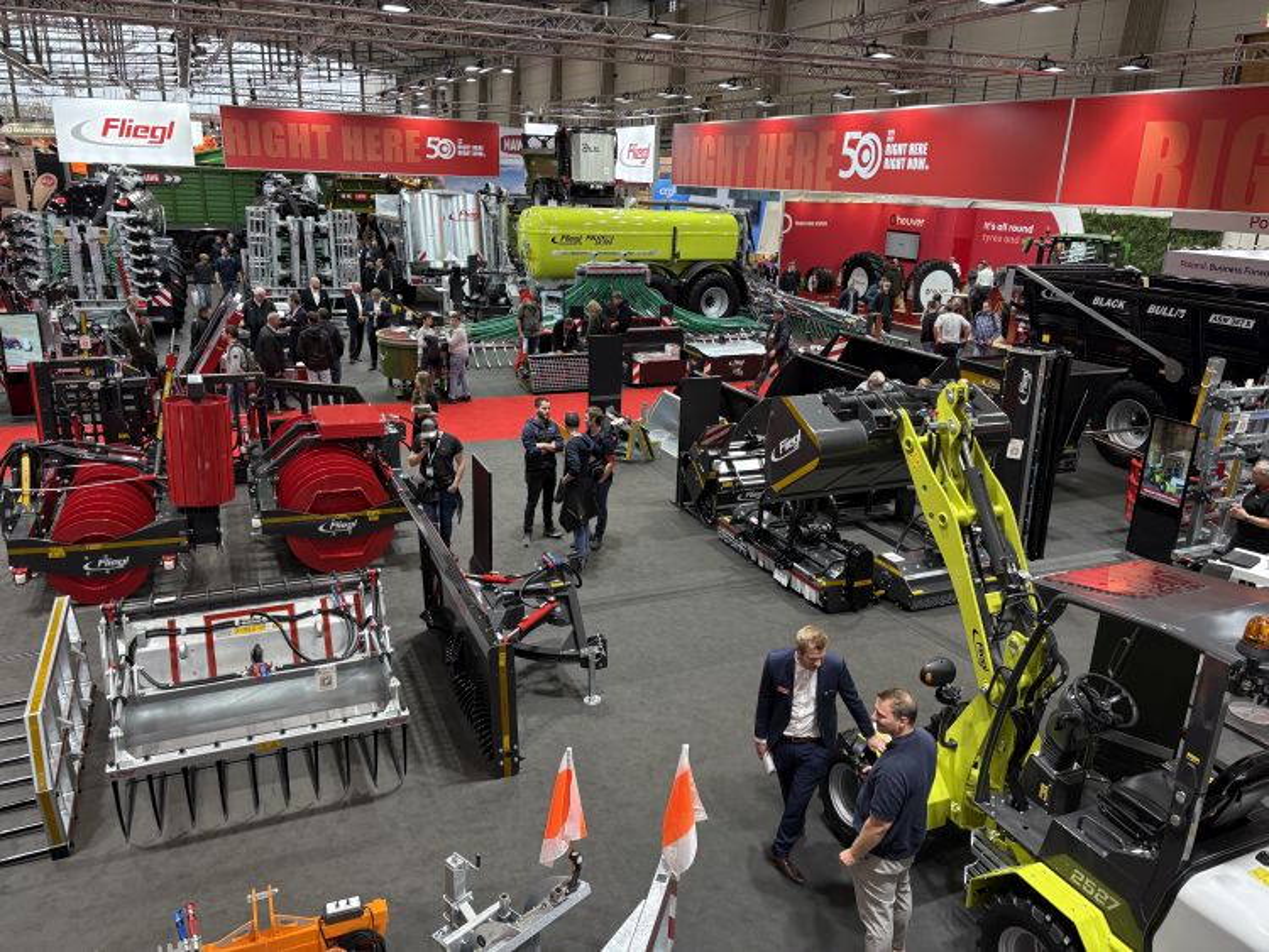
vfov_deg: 53.1
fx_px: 953
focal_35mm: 26
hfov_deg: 67.3
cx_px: 634
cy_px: 476
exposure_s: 1/100
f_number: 1.6
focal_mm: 5.96
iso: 125
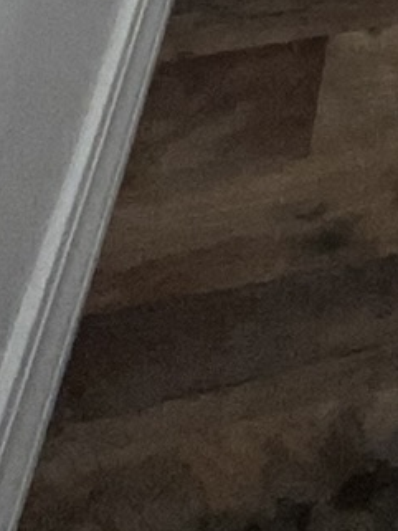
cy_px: -895
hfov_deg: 14.3
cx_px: 841
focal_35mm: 83
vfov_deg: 13.1
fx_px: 1272
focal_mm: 1.57
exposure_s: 1/34
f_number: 1.8
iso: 64
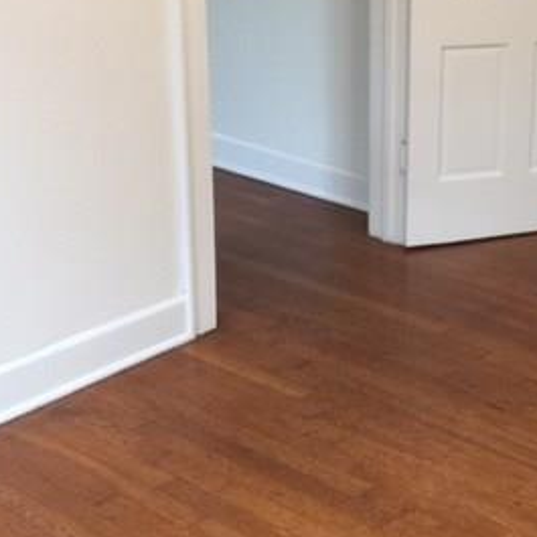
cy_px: 166
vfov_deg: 27.5
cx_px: 561
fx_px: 1088
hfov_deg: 26.0
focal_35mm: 62
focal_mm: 4.15
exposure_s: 1/15
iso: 40
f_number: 2.2
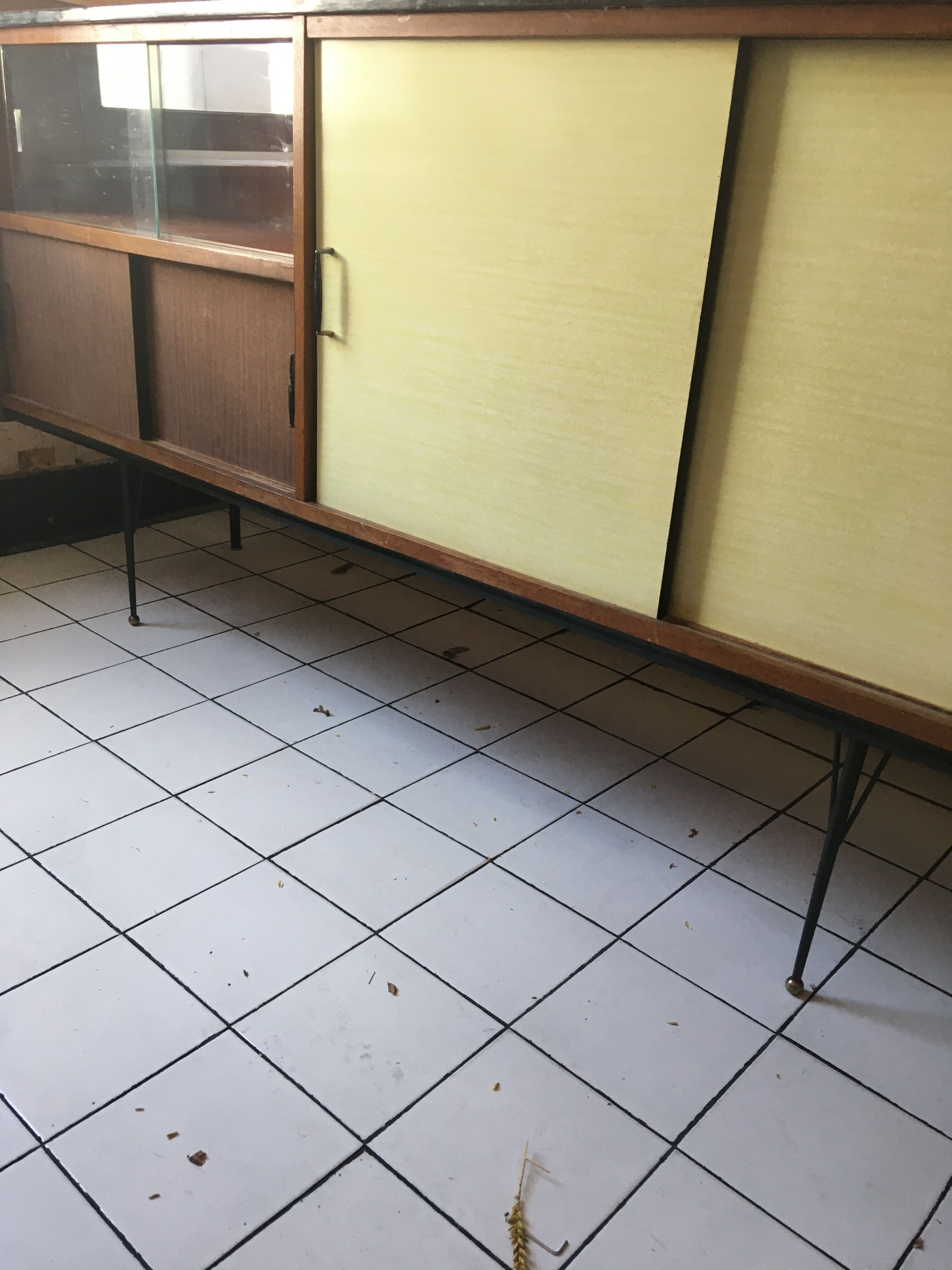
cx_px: 476
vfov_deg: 61.7
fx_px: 1063
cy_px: 635
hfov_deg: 48.2
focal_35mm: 29
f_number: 2.2
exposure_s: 1/33
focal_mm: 4.15
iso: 40
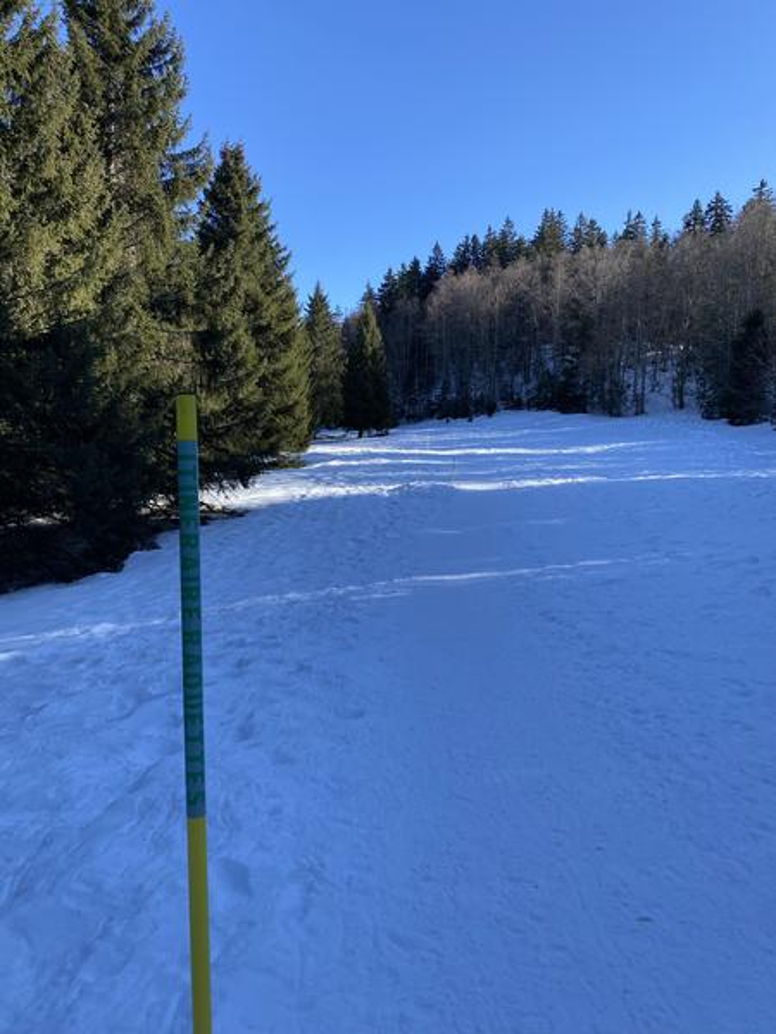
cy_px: 517
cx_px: 388
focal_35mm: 26
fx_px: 777
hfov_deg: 53.1
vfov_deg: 67.3
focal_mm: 4.25
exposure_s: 1/998
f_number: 1.8
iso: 32
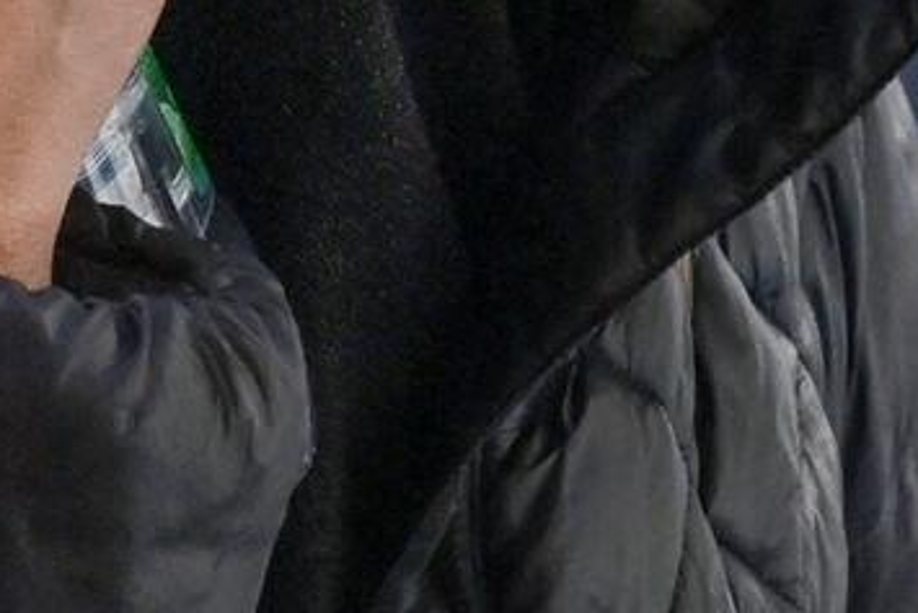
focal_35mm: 239
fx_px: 6097
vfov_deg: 5.6
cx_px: 279
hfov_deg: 8.6
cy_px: -573
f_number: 4.5
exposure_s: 1/3200
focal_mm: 53
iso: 1250
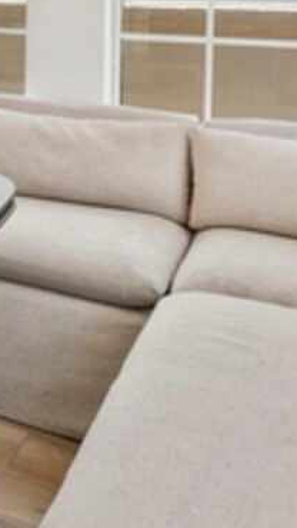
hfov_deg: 16.6
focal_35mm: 58
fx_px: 812
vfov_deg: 32.7
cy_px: -16
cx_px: -268
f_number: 9
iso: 250
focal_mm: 16
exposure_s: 1/5
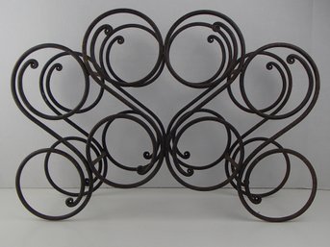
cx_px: 165
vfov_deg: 38.6
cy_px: 124
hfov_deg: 50.2
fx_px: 353
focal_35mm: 37
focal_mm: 6.64
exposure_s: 1/160
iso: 200
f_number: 4.7
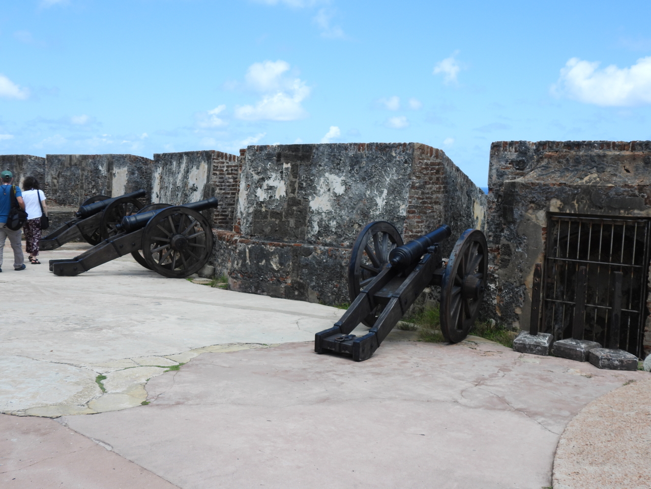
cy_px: 244
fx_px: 752
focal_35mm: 40
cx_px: 326
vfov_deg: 36.0
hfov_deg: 46.8
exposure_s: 1/1000
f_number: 3.2
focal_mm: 7.1
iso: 100
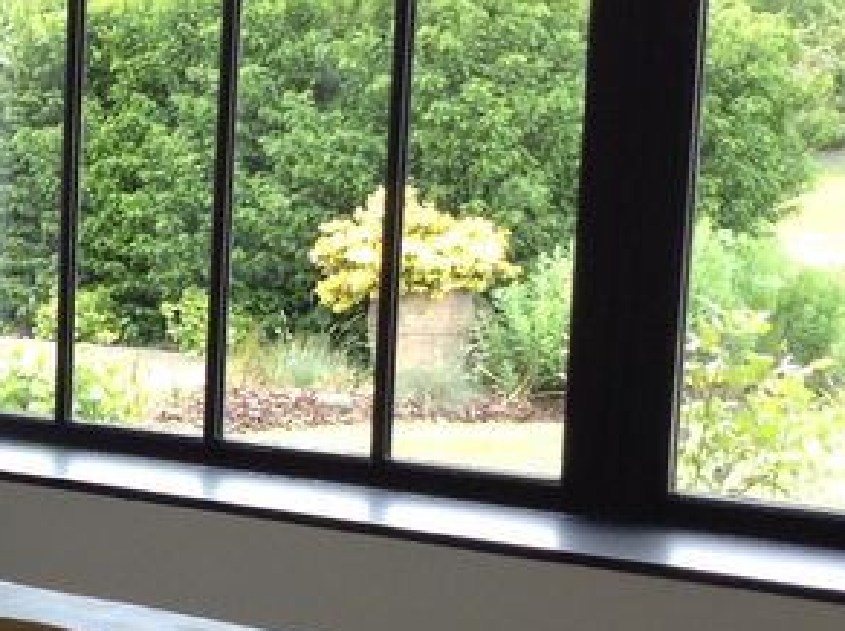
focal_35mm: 113
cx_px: -295
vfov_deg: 13.0
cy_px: 473
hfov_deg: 16.4
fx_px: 2754
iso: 50
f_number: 2.4
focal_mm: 3.3
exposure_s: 1/120
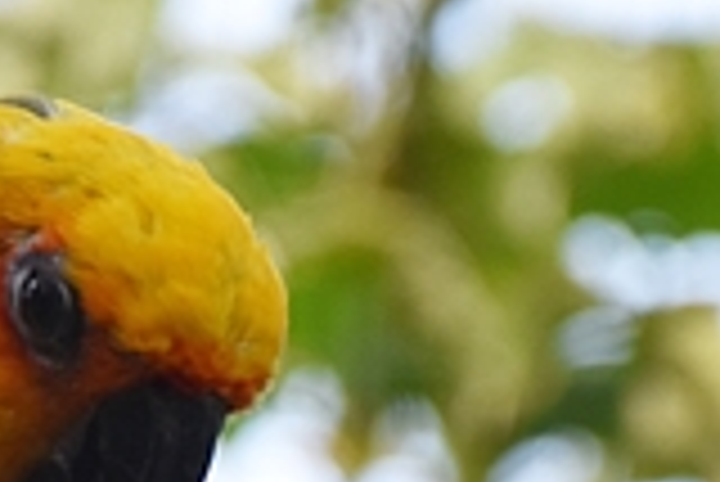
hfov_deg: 1.5
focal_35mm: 1344
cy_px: 709
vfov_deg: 1.0
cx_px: 90
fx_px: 26904
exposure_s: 1/400
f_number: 5.6
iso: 400
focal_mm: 140
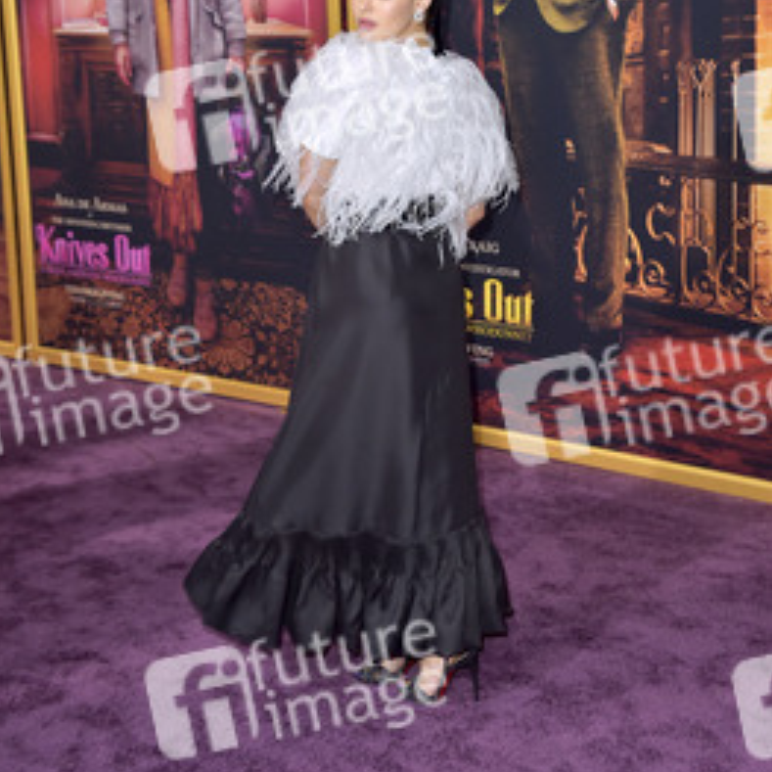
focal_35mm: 71
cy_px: 250
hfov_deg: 24.3
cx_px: 383
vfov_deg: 24.2
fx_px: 1791
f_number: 7.1
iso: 500
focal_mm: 55
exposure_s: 1/250
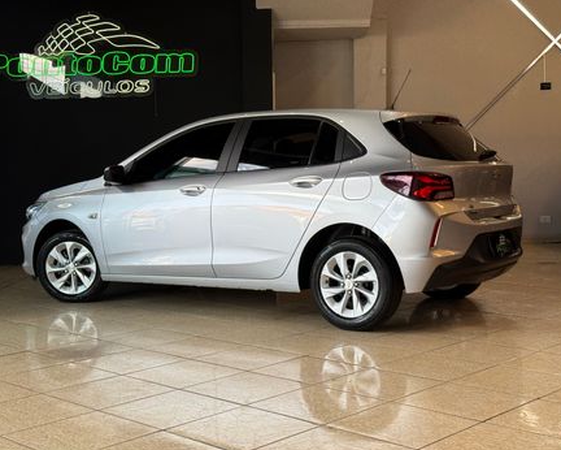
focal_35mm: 51
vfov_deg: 29.7
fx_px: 847
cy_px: 228
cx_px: 282
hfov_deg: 36.6
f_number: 1.78
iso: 50
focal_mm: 6.76
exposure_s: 1/135
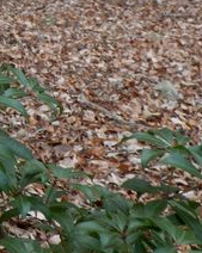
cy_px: -27
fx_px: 1161
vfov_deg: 12.2
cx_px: -149
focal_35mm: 155
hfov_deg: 9.5
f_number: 4
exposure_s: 1/50
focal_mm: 7.4
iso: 80
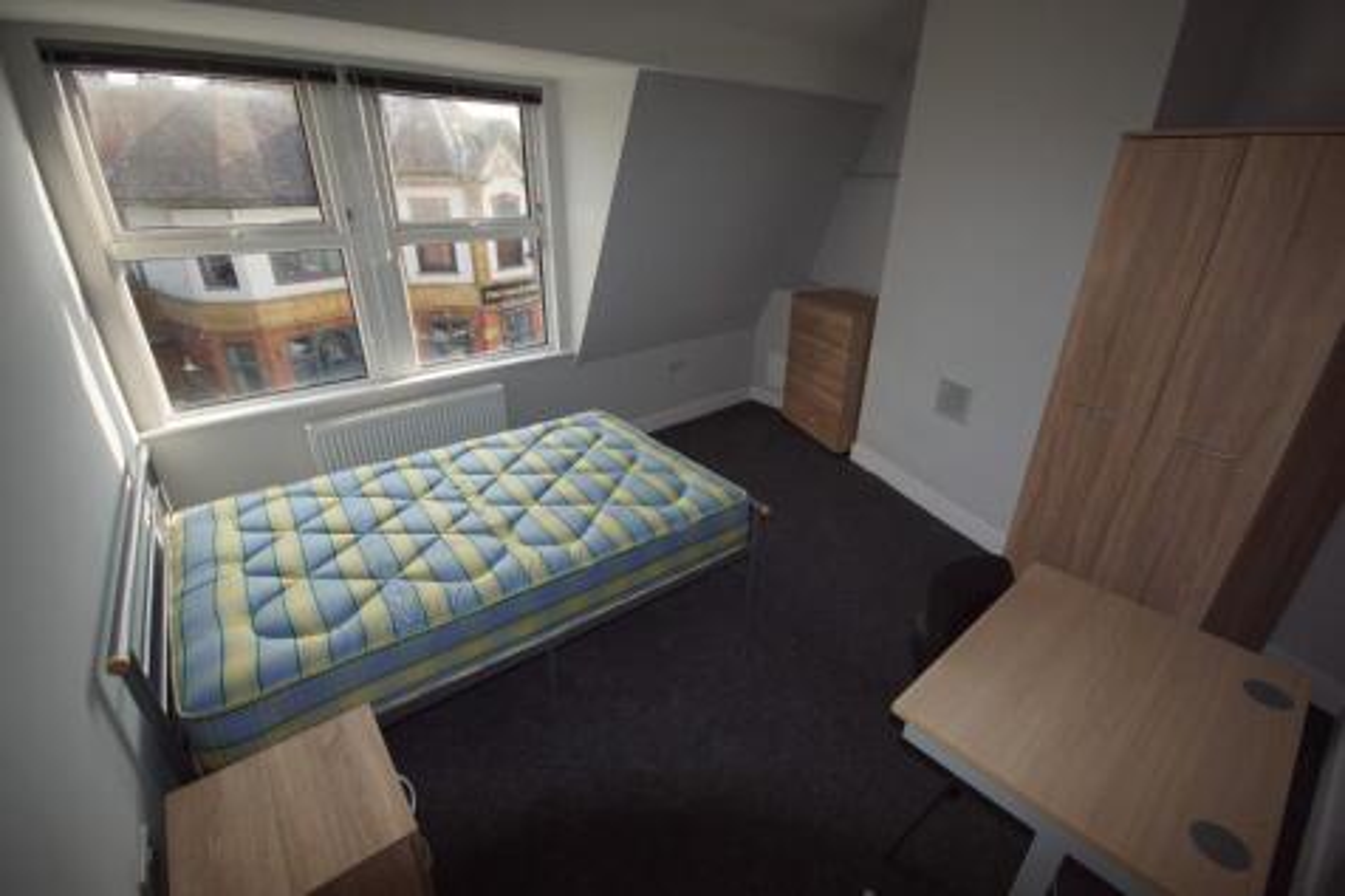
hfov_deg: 100.4
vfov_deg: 77.3
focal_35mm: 15
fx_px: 560
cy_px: 448
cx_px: 672
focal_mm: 10
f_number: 4
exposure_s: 1/160
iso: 125
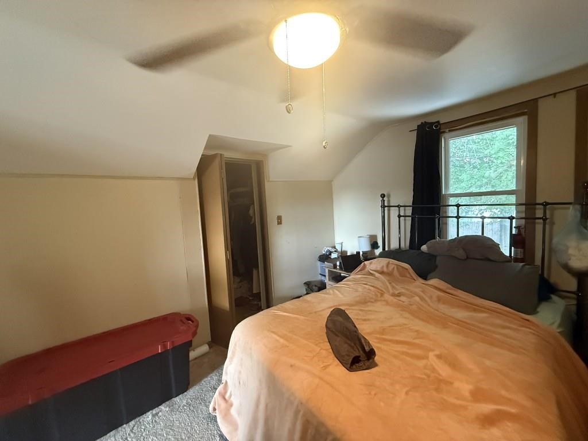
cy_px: 220
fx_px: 238
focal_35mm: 14
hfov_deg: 102.1
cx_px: 294
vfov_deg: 85.7
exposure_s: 1/60
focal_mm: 2.22
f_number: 2.2
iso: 800
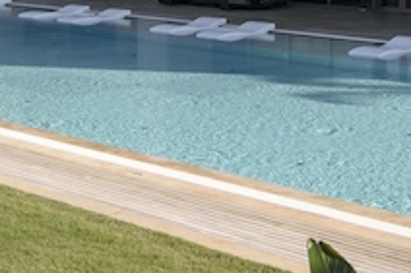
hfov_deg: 21.5
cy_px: -97
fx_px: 1084
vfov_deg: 13.8
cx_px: 190
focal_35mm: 95
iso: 100
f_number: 11
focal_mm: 14
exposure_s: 1/100
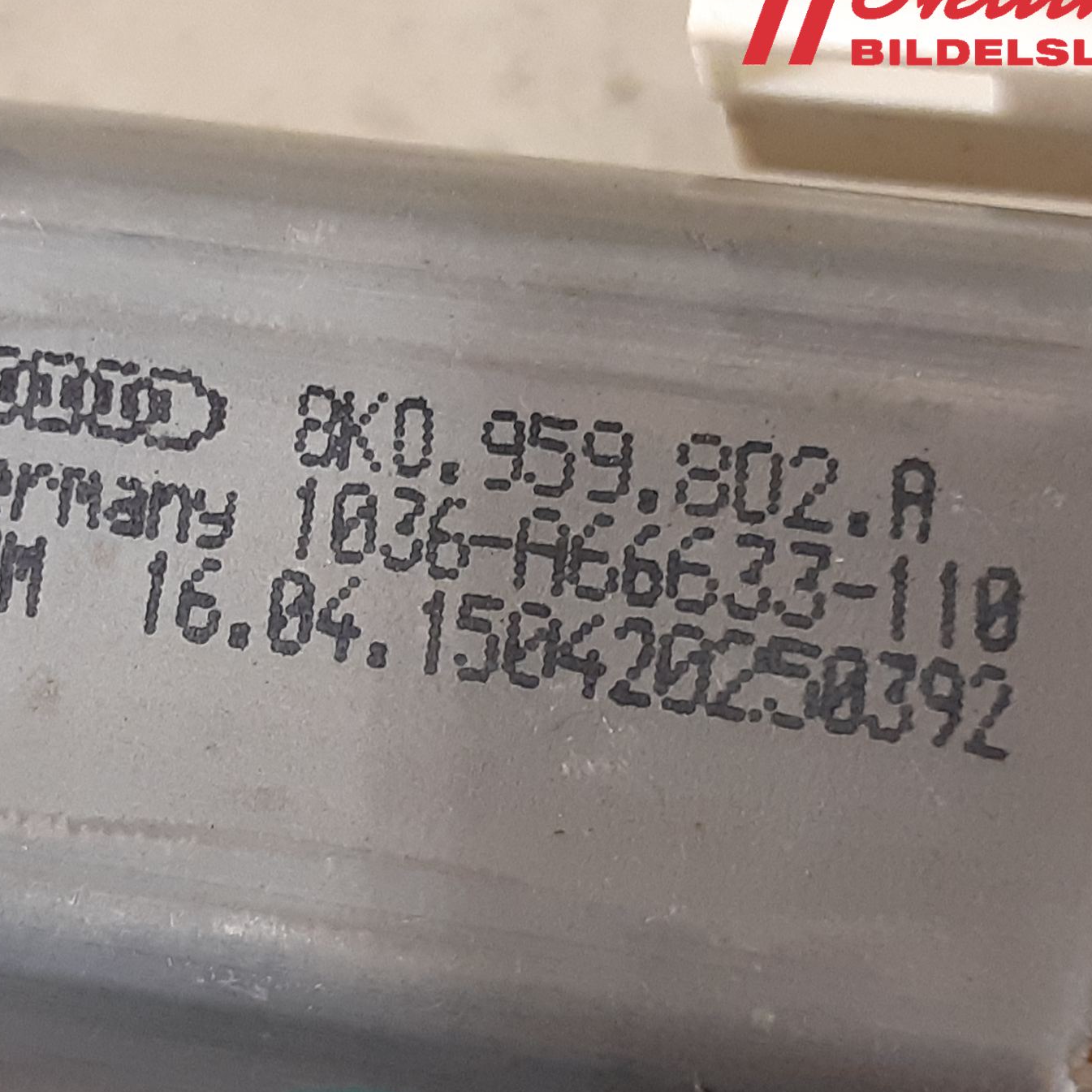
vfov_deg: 47.2
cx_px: 409
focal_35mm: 35
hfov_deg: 46.8
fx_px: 1249
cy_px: 551
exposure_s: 1/25
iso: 200
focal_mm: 3.93
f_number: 1.7
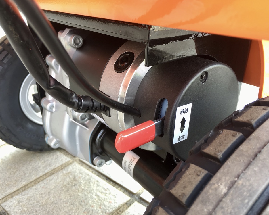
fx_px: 247
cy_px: 110
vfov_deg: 47.1
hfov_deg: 57.1
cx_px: 123
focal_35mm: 31
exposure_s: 1/40
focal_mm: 4.15
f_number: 2.2
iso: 25
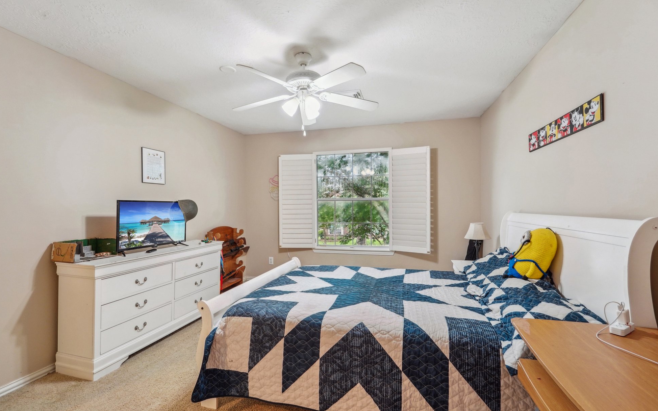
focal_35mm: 15
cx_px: 326
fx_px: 269
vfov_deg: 74.8
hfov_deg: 101.5
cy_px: 208
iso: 400
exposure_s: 1/1.67
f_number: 8
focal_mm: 14
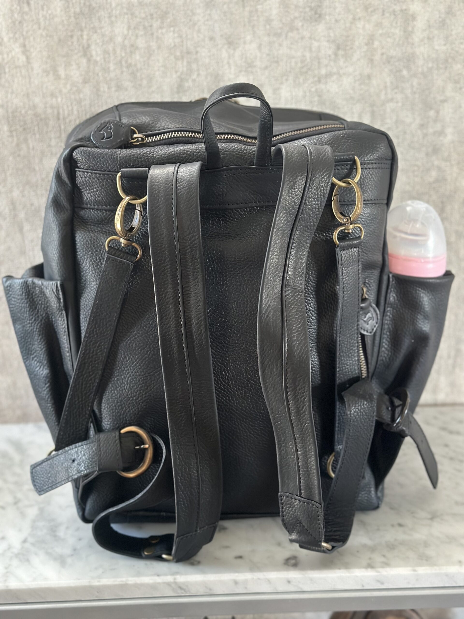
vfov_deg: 39.7
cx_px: 232
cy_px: 310
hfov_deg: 30.3
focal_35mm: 48
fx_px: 858
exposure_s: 1/51
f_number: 1.78
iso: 400
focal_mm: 6.86
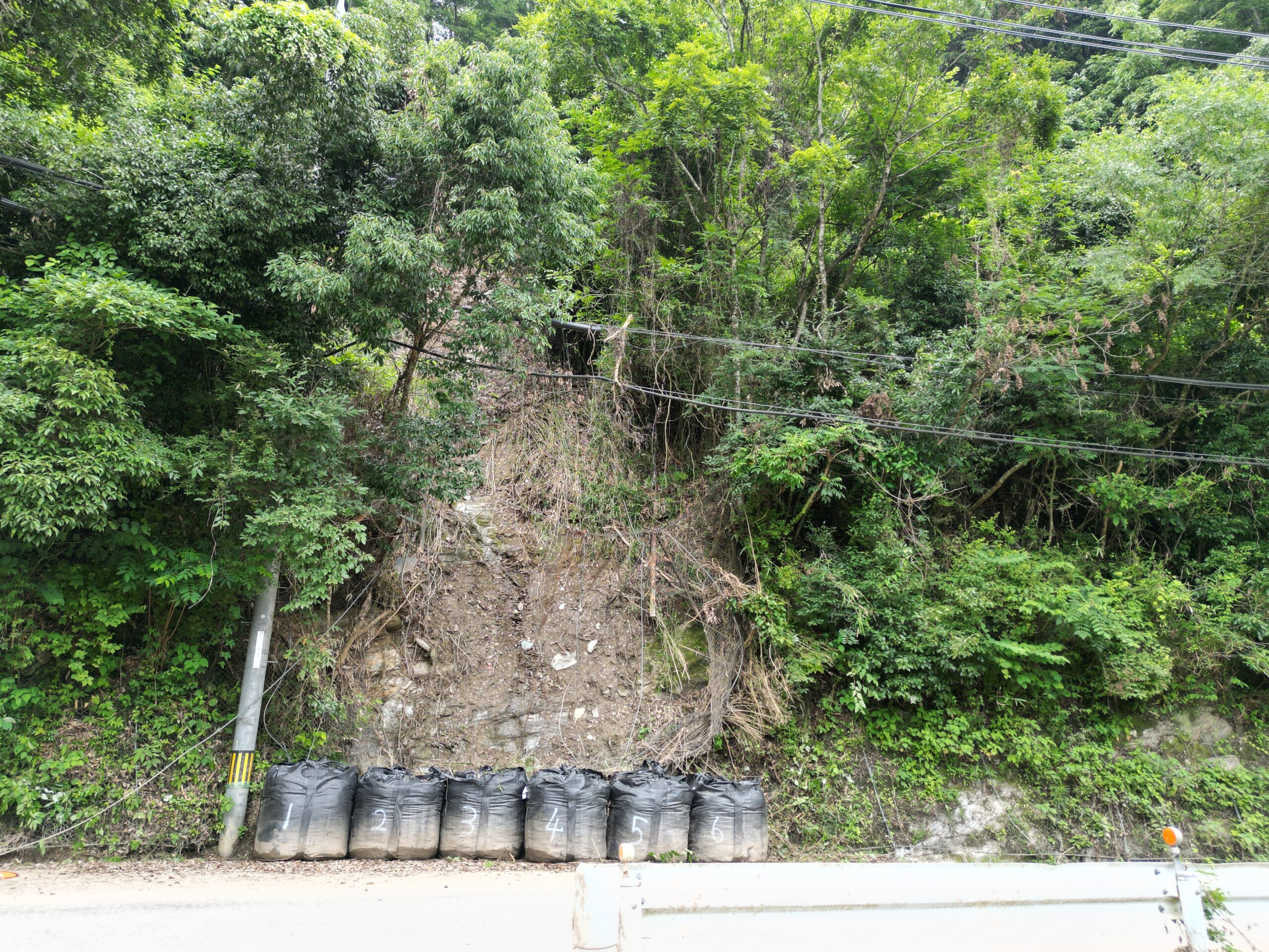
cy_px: 476
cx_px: 634
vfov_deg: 56.8
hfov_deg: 71.6
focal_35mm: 24
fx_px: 880
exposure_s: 1/320
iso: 100
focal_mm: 6.72
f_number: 1.7
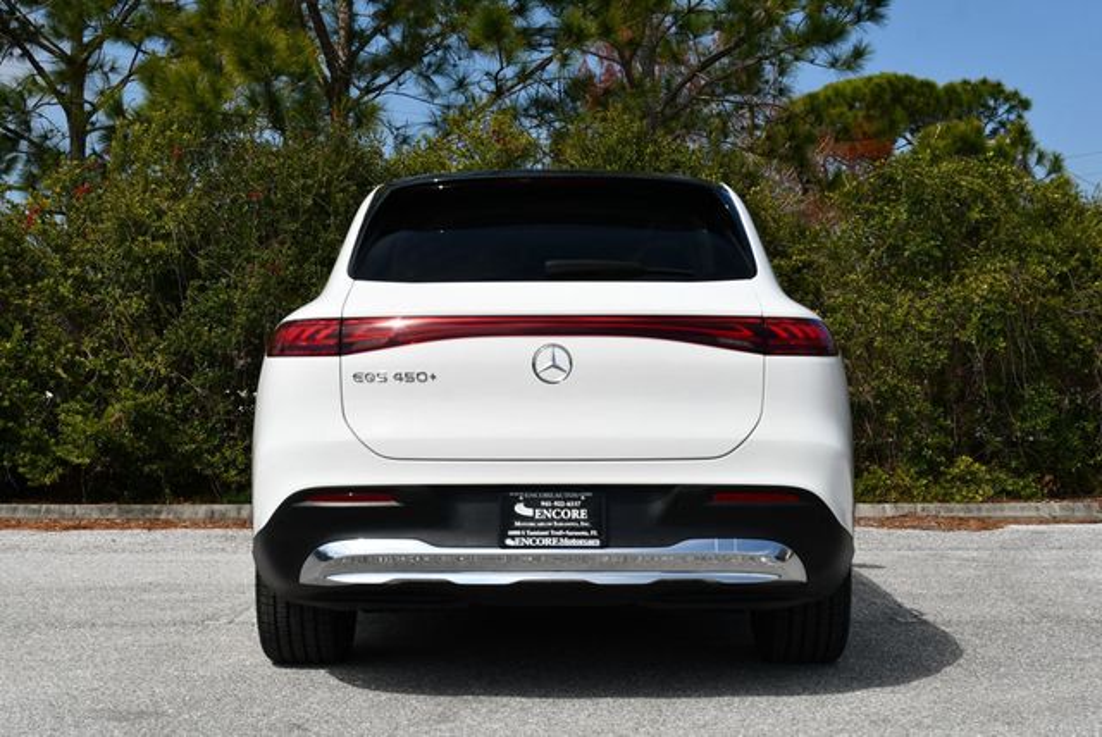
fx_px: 1777
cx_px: 551
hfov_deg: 34.5
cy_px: 368
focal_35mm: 58
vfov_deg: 23.4
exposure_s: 1/400
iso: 100
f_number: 10
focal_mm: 29
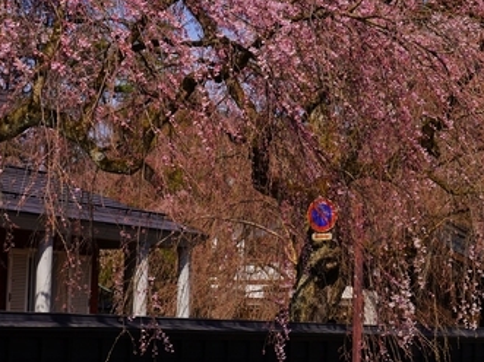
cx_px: 341
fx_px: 1496
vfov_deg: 13.8
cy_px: 215
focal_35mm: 107
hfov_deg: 18.3
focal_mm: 46
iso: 100
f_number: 5.6
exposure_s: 1/800
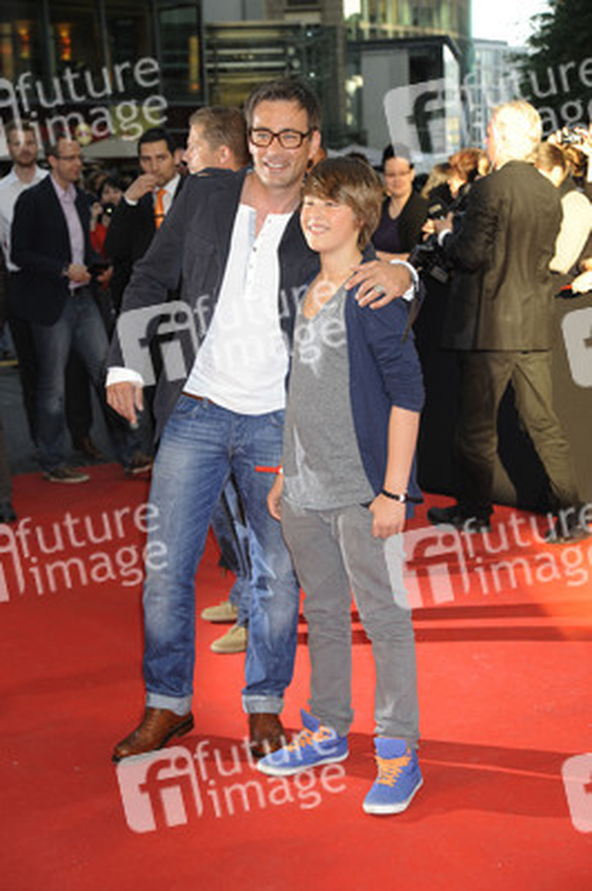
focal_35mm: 68
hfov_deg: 20.0
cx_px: 296
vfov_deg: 29.7
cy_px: 446
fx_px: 1680
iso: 400
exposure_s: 1/160
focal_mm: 68
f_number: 5.6
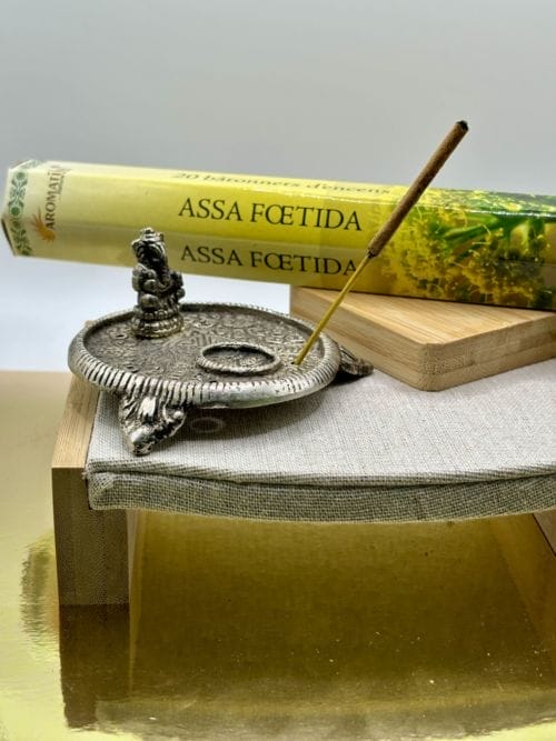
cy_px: 370
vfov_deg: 36.8
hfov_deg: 28.0
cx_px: 278
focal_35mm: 52
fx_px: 1114
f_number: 1.6
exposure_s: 1/112
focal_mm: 5.96
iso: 25
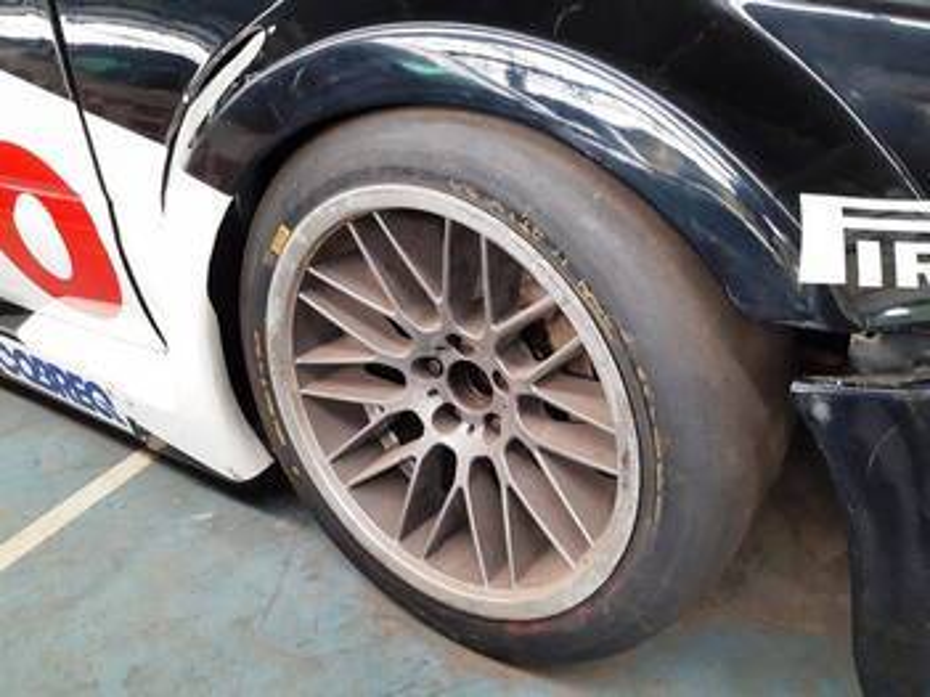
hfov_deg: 67.3
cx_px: 465
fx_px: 698
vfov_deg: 53.0
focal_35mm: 26
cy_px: 348
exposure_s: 1/50
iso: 181
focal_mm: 4.75
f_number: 1.7
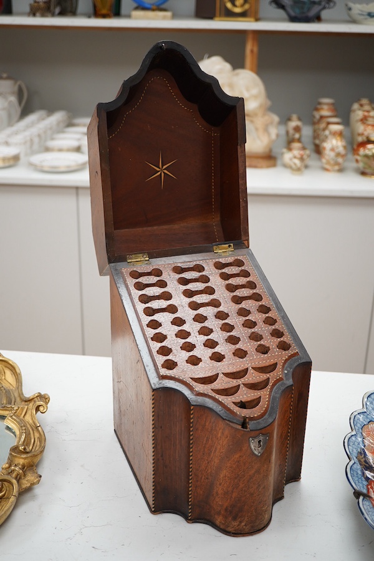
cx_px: 187
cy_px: 280
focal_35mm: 45
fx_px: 701
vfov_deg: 43.6
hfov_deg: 29.9
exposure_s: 1/125
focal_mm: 30
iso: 800
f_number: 5.6
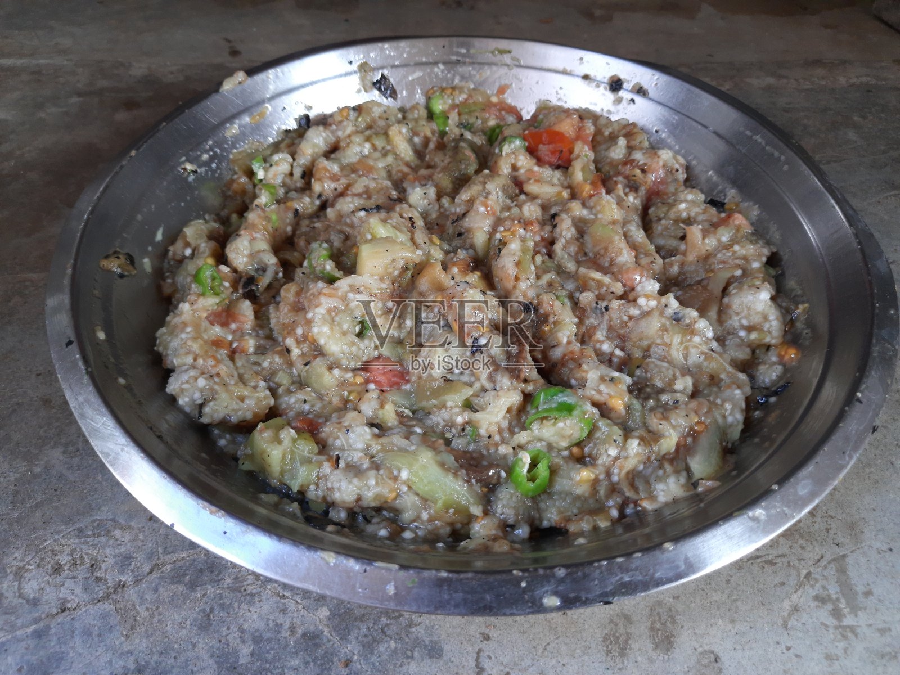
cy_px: 338
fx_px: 650
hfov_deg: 69.4
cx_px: 450
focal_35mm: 25
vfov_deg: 54.9
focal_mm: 4.6
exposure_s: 1/50
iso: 125
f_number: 2
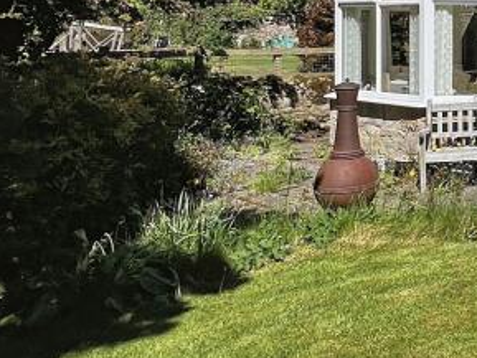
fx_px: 634
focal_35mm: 46
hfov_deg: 30.2
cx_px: 655
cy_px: 20
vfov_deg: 29.9
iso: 32
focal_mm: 1.6
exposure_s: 1/2370
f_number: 1.8
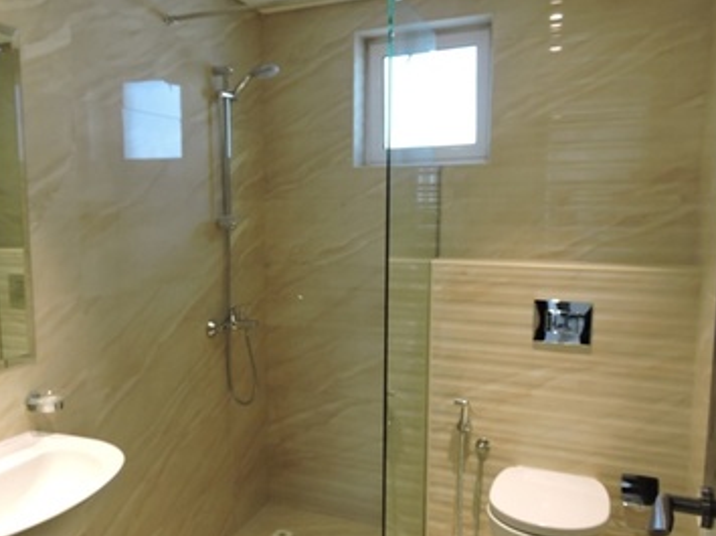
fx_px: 641
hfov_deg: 57.9
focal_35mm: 31
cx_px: 282
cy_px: 278
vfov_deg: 45.4
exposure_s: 1/30
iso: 250
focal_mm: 4.3
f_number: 3.3
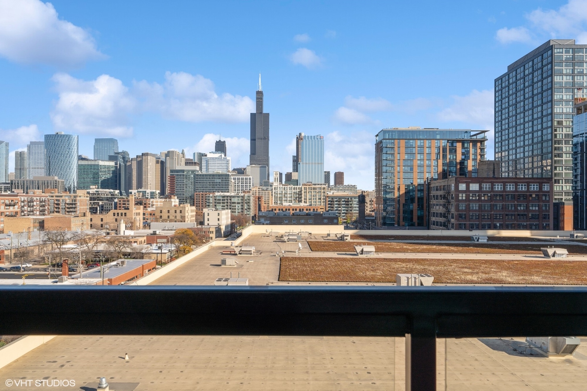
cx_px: 294
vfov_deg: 47.9
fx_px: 440
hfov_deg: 67.4
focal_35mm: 27
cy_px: 196
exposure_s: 1/400
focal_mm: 27
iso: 200
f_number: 9
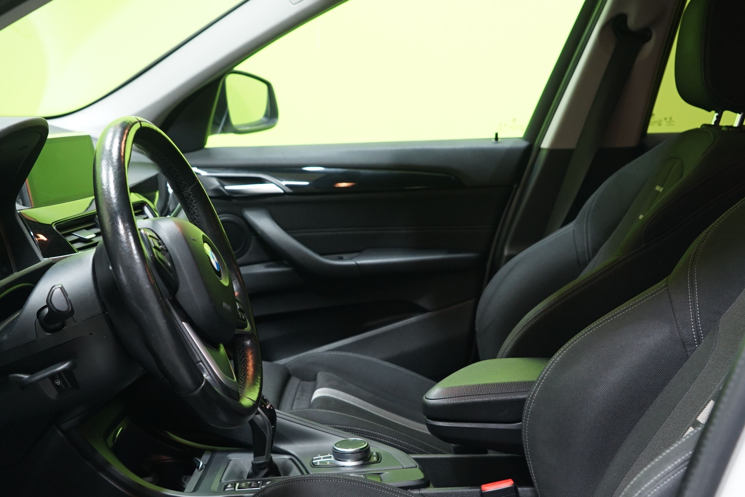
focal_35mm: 49
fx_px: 1014
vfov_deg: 27.4
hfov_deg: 40.2
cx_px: 310
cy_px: 312
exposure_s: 1/20
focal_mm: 31
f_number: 4.5
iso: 800
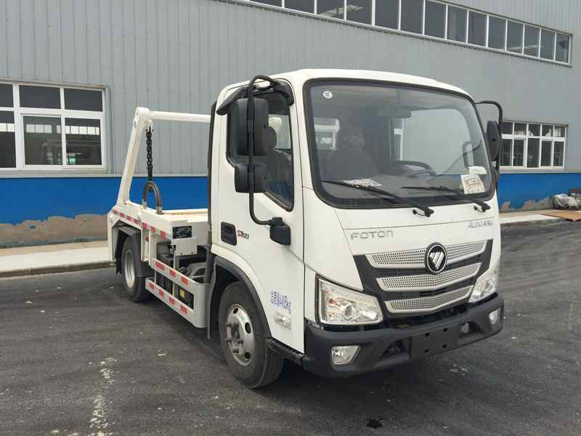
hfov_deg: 61.7
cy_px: 218
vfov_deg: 48.2
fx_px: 487
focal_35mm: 29
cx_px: 290
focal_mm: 4.15
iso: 32
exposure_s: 1/2083
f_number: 2.2
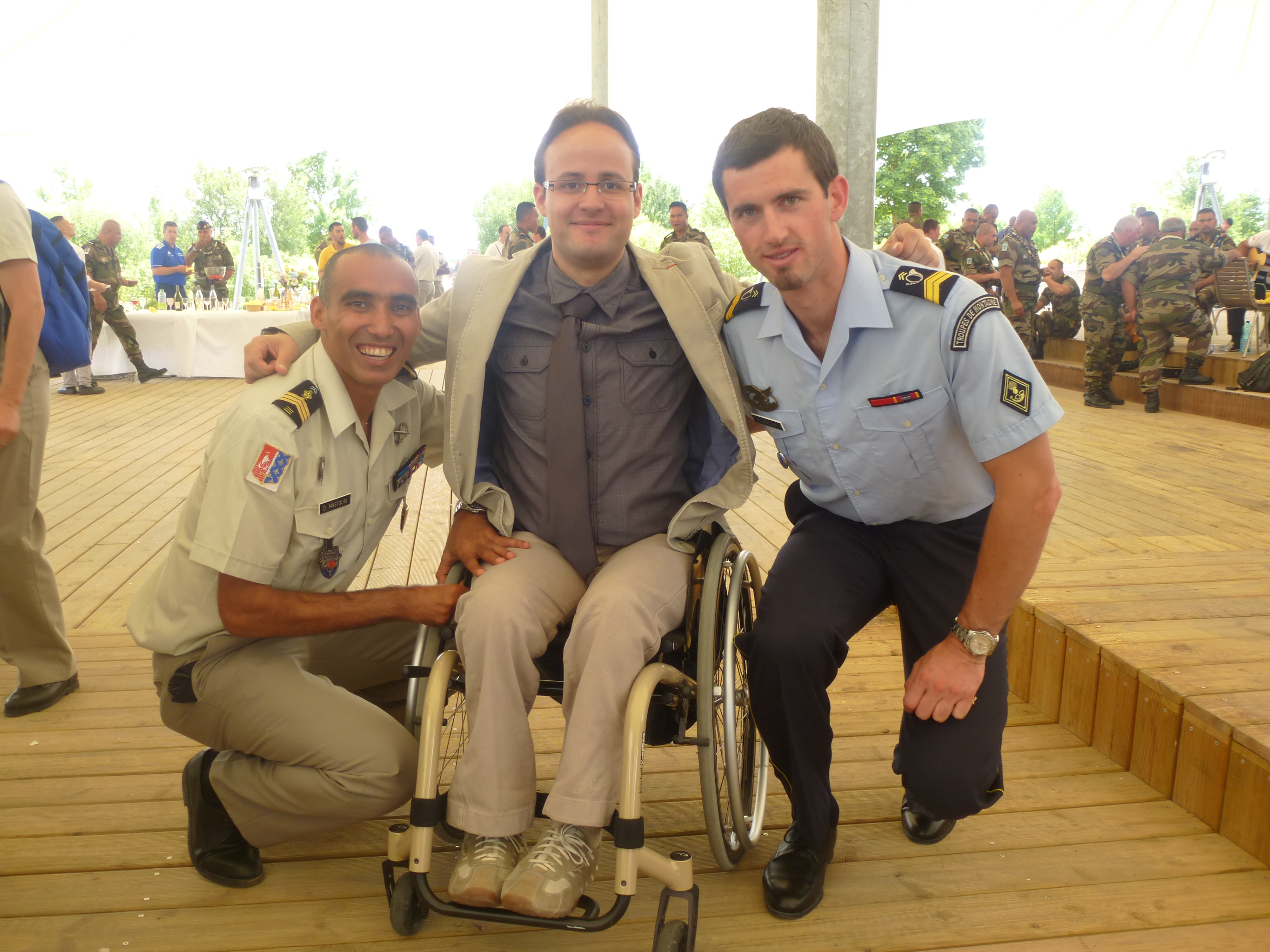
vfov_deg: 45.4
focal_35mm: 31
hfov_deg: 58.4
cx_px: 635
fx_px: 1137
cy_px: 476
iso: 100
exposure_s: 1/80
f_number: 3.5
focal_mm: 5.4
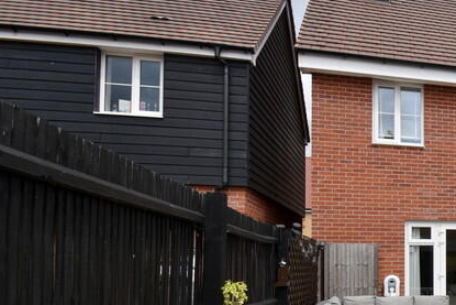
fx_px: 469
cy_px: 258
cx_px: 540
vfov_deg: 34.5
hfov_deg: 38.9
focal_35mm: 37
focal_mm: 10
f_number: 9
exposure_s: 1/320
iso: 100
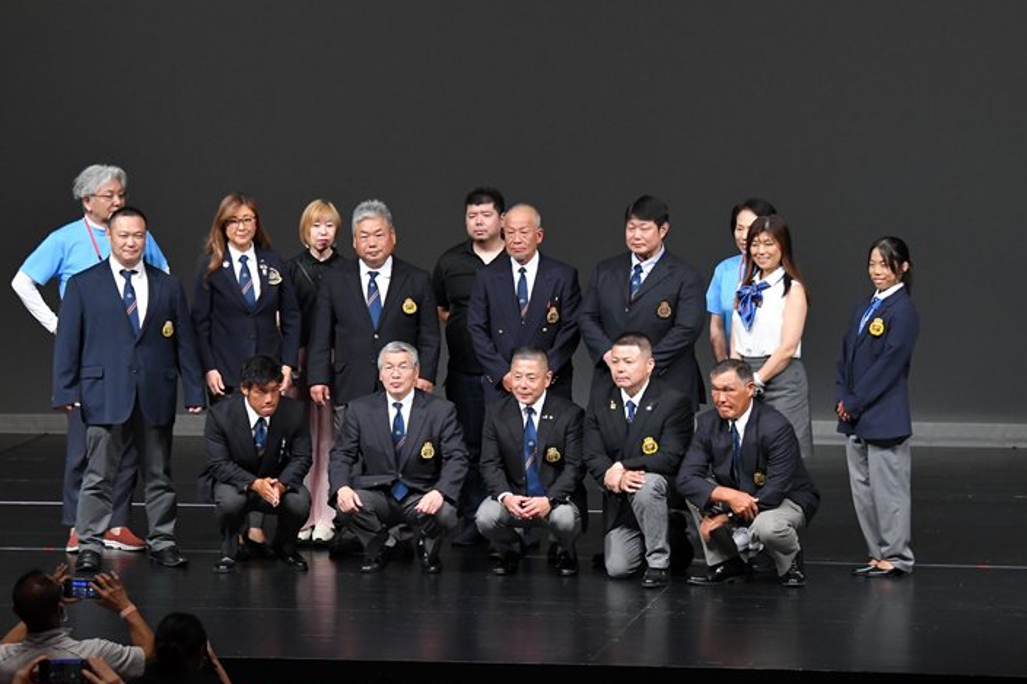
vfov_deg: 7.4
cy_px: 344
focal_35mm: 185
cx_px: 491
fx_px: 5276
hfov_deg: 11.1
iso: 3200
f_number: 5.6
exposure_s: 1/400
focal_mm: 112
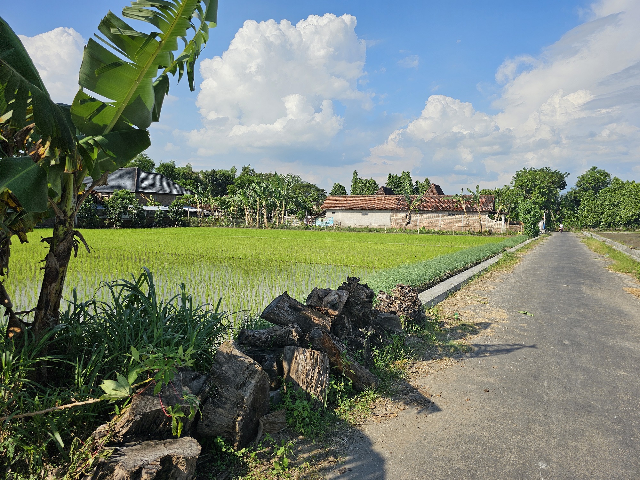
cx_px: 320
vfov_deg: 58.9
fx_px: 425
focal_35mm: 23
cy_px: 240
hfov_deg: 73.9
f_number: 1.7
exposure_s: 1/934
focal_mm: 6.3
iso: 10
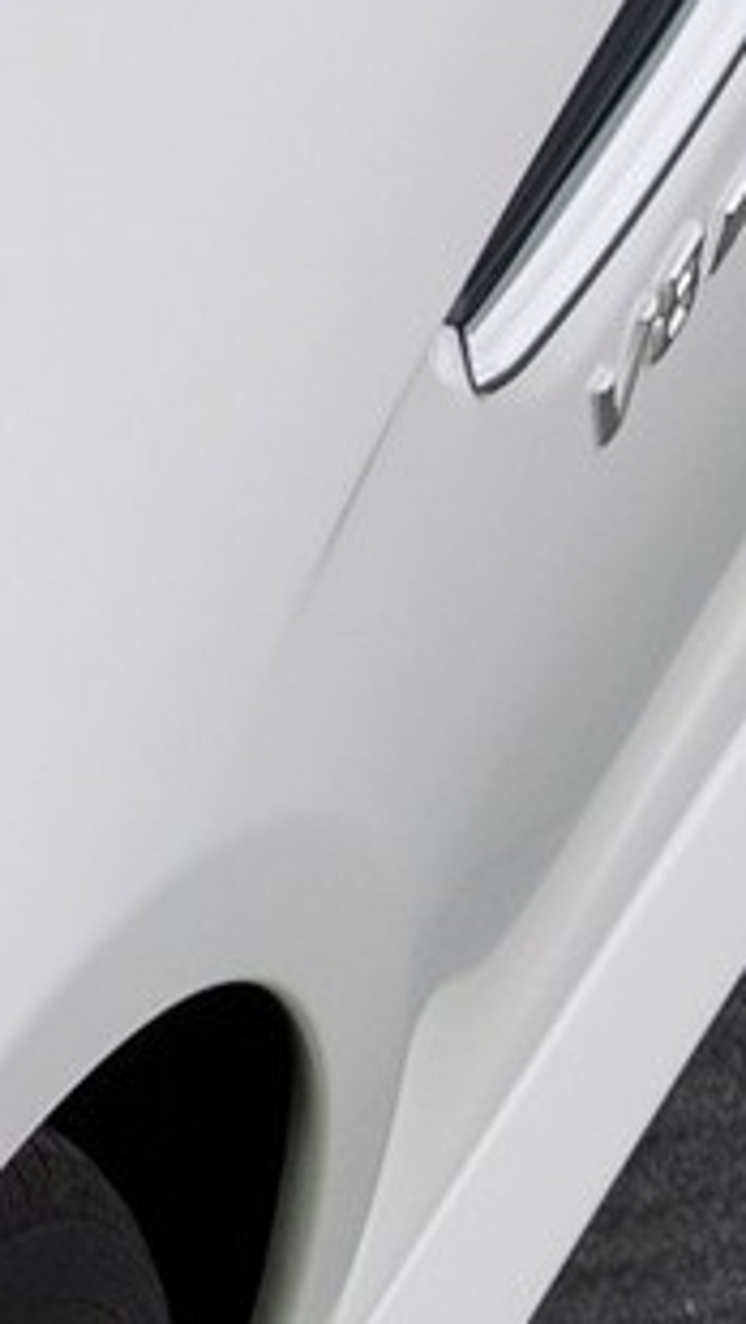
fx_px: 27407
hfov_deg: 1.5
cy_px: 1442
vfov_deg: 2.8
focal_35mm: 780
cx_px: -4386
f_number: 8
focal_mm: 92
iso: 100
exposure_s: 1/125
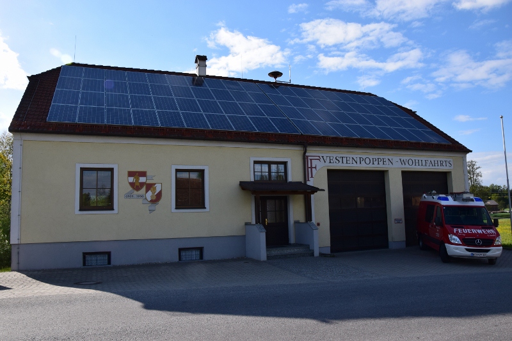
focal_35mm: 27
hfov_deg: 67.4
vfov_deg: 47.9
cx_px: 256
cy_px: 170
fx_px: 384
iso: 400
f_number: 11
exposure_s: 1/400
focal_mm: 18
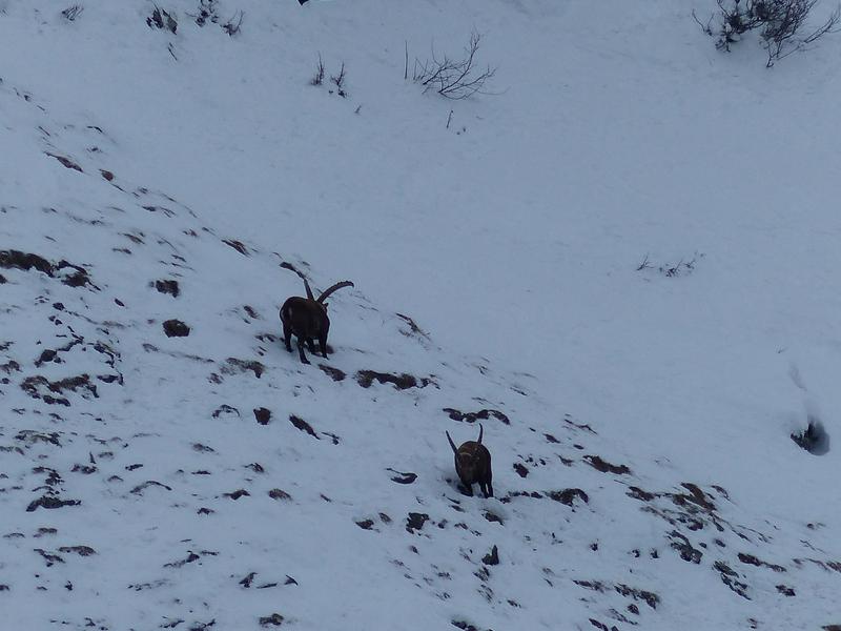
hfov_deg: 1.7
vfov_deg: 1.2
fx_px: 29154
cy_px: 316
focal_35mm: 1200
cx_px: 420
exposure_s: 1/800
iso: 100
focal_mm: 108
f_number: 4
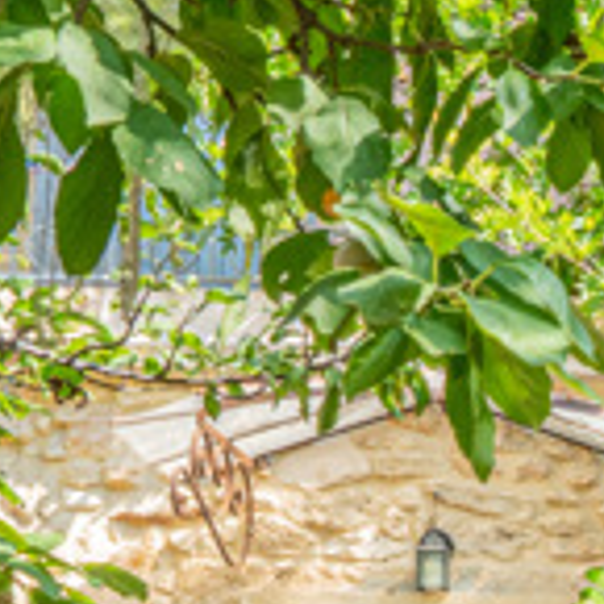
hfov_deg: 21.1
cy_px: 846
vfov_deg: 20.3
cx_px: 733
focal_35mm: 76
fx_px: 1500
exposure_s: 1/50
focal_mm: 12
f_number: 18
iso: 100
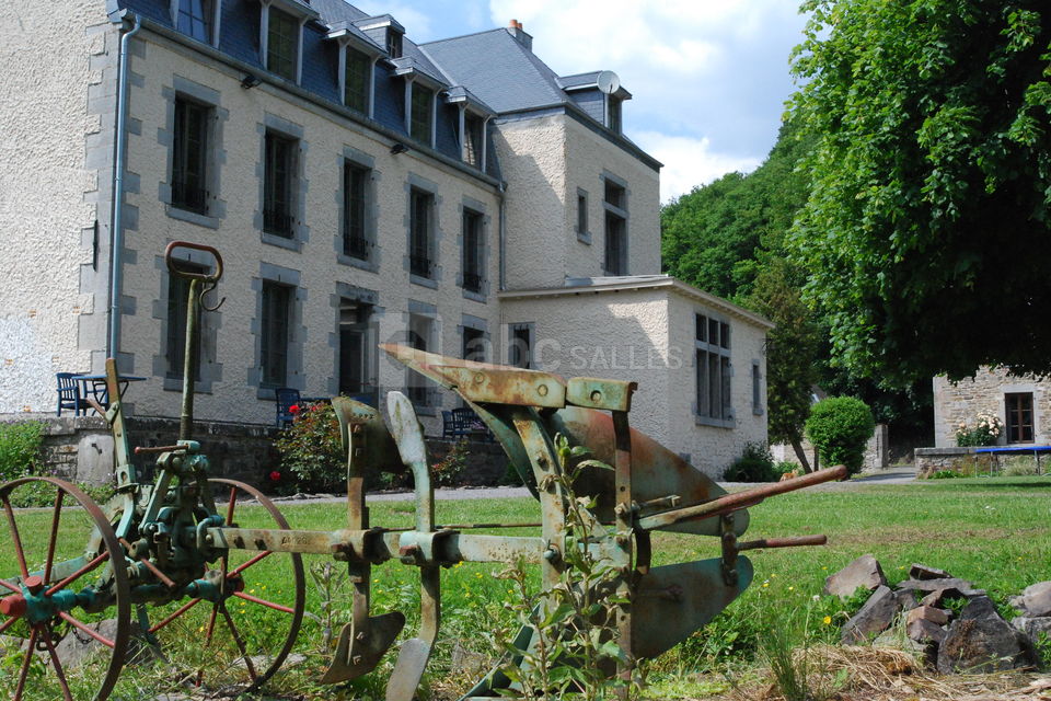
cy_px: 350
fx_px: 1226
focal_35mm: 42
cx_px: 526
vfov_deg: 31.9
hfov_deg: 46.4
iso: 1250
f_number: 11
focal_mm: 28
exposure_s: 1/750
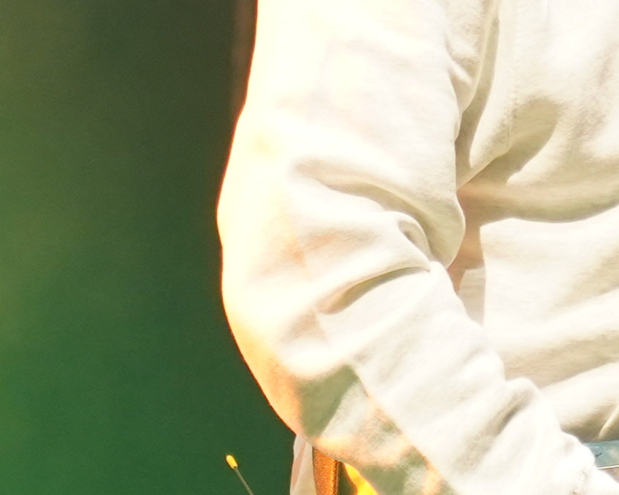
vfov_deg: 2.2
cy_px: -227
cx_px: 618
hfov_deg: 2.7
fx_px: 13004
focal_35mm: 710
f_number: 4
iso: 1600
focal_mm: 105
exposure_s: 1/160
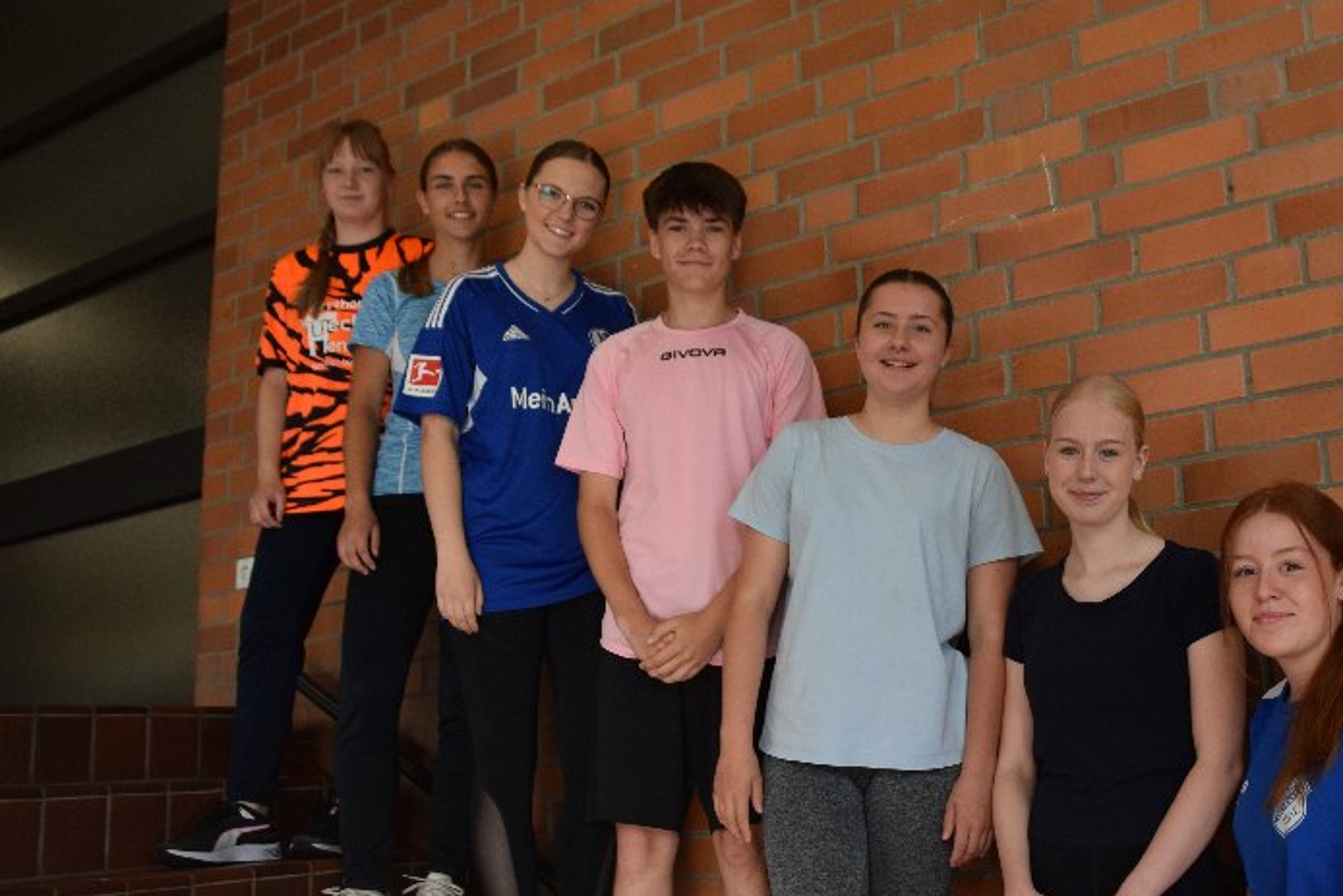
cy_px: 477
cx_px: 937
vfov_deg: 36.2
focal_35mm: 37
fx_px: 1370
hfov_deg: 50.9
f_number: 4
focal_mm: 17
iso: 800
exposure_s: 1/1000
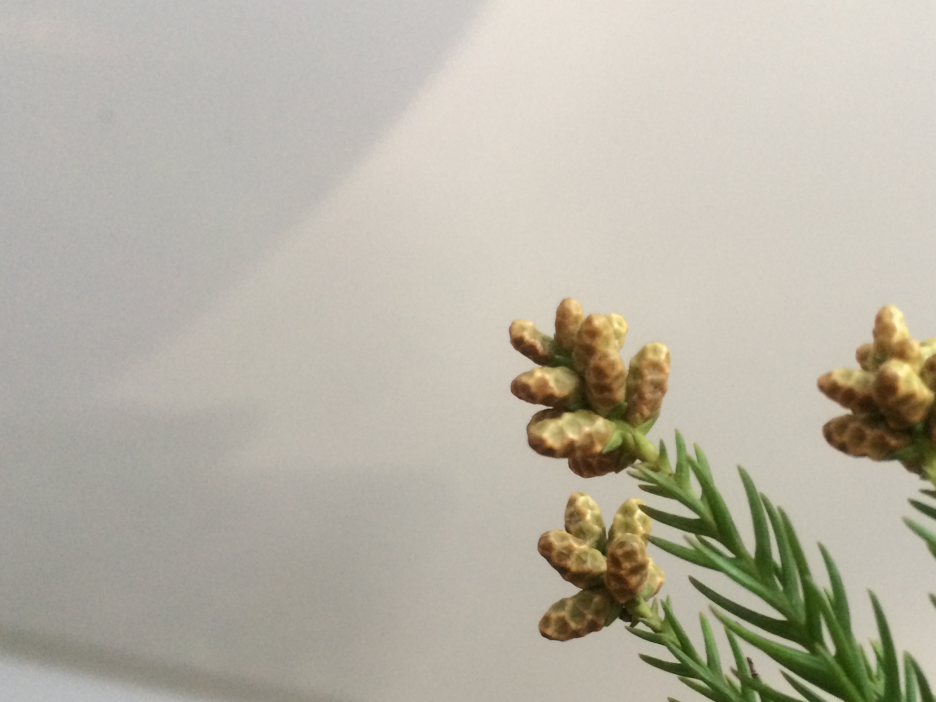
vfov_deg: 33.4
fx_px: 1163
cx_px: 651
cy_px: 452
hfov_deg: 43.0
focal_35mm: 43
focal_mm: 4.12
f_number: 2.2
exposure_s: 1/30
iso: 50
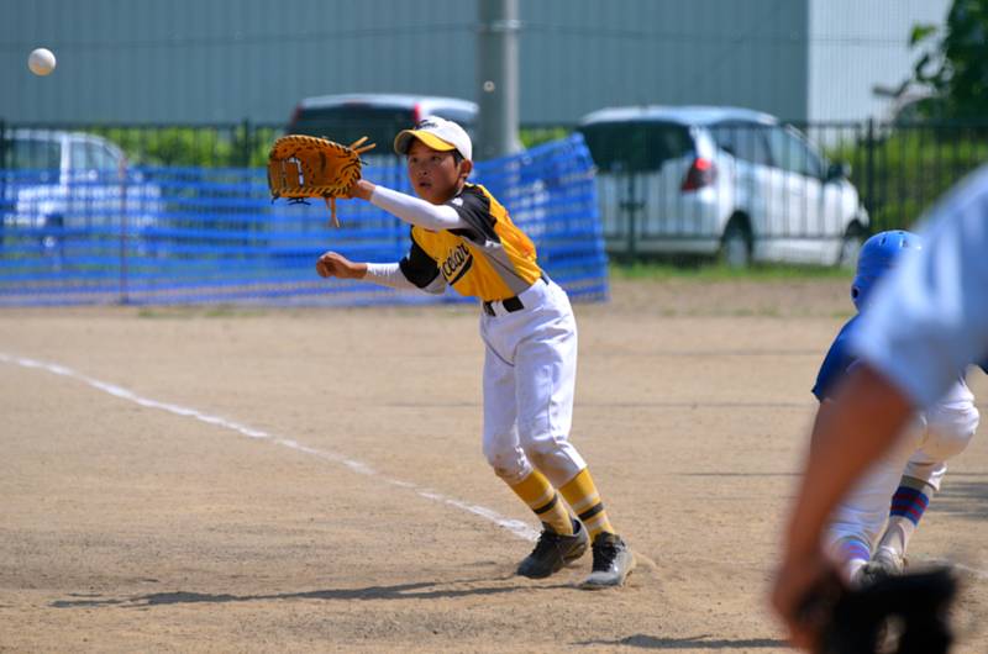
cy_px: 327
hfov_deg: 4.6
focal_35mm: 450
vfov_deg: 3.0
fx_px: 12325
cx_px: 494
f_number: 6.3
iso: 400
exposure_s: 1/1600
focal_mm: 300
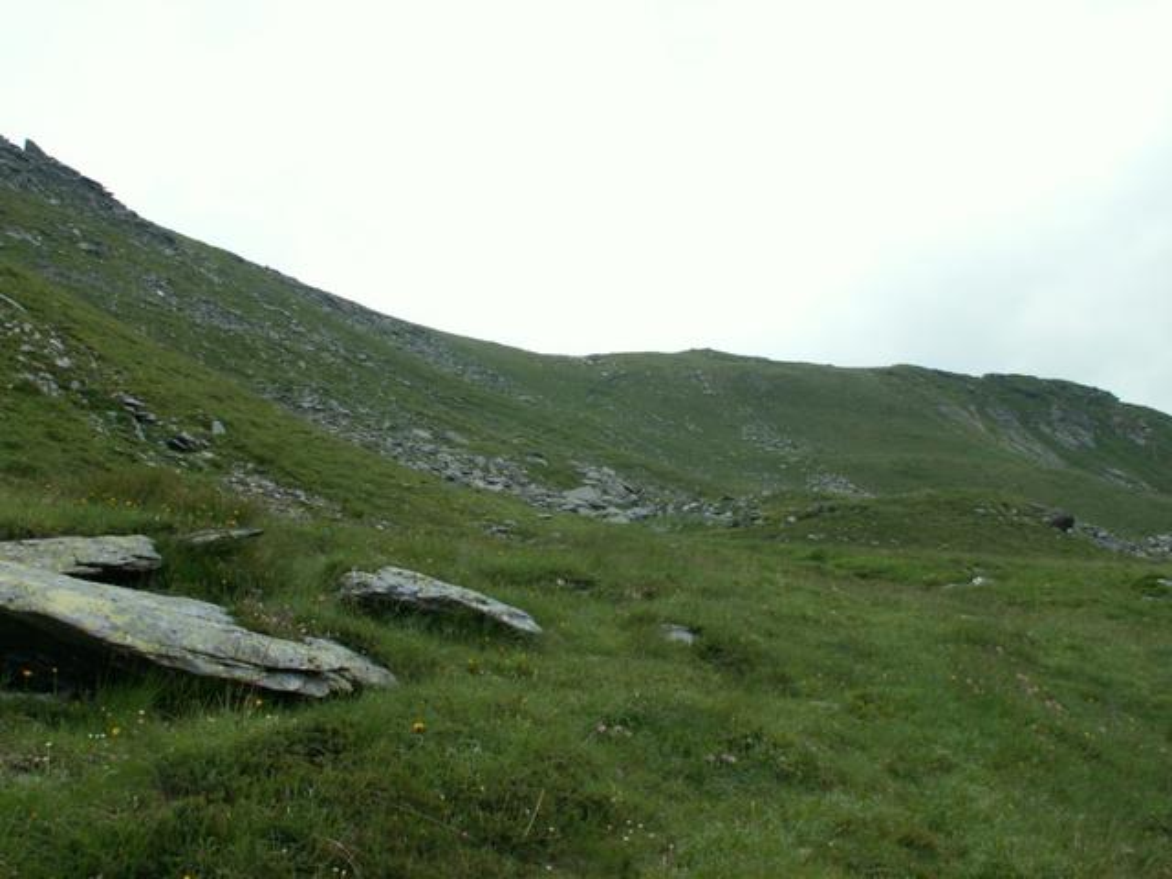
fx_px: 1185
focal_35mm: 35
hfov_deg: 52.6
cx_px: 586
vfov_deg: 40.7
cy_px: 440
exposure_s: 1/80
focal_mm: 5.86
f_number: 4
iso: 50
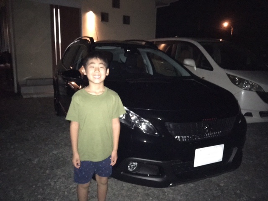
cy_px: 100
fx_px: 225
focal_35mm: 29
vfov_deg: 48.2
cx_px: 134
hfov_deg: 61.7
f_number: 2.2
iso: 1000
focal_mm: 4.15
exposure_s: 1/16
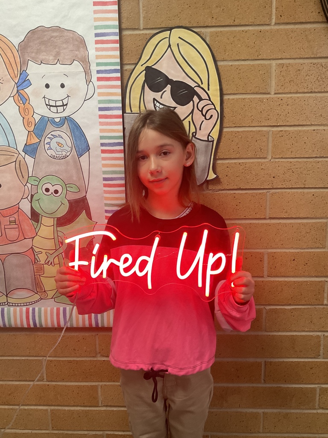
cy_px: 219
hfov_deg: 48.2
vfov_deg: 61.7
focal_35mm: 29
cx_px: 164
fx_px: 366
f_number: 1.8
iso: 160
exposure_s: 1/60
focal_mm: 3
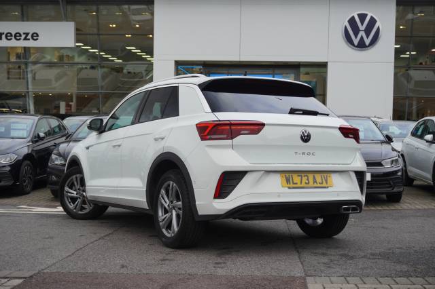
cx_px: 218
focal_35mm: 51
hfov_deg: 38.9
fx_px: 616
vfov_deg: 26.5
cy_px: 144
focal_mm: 34
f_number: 5
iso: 400
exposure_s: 1/160
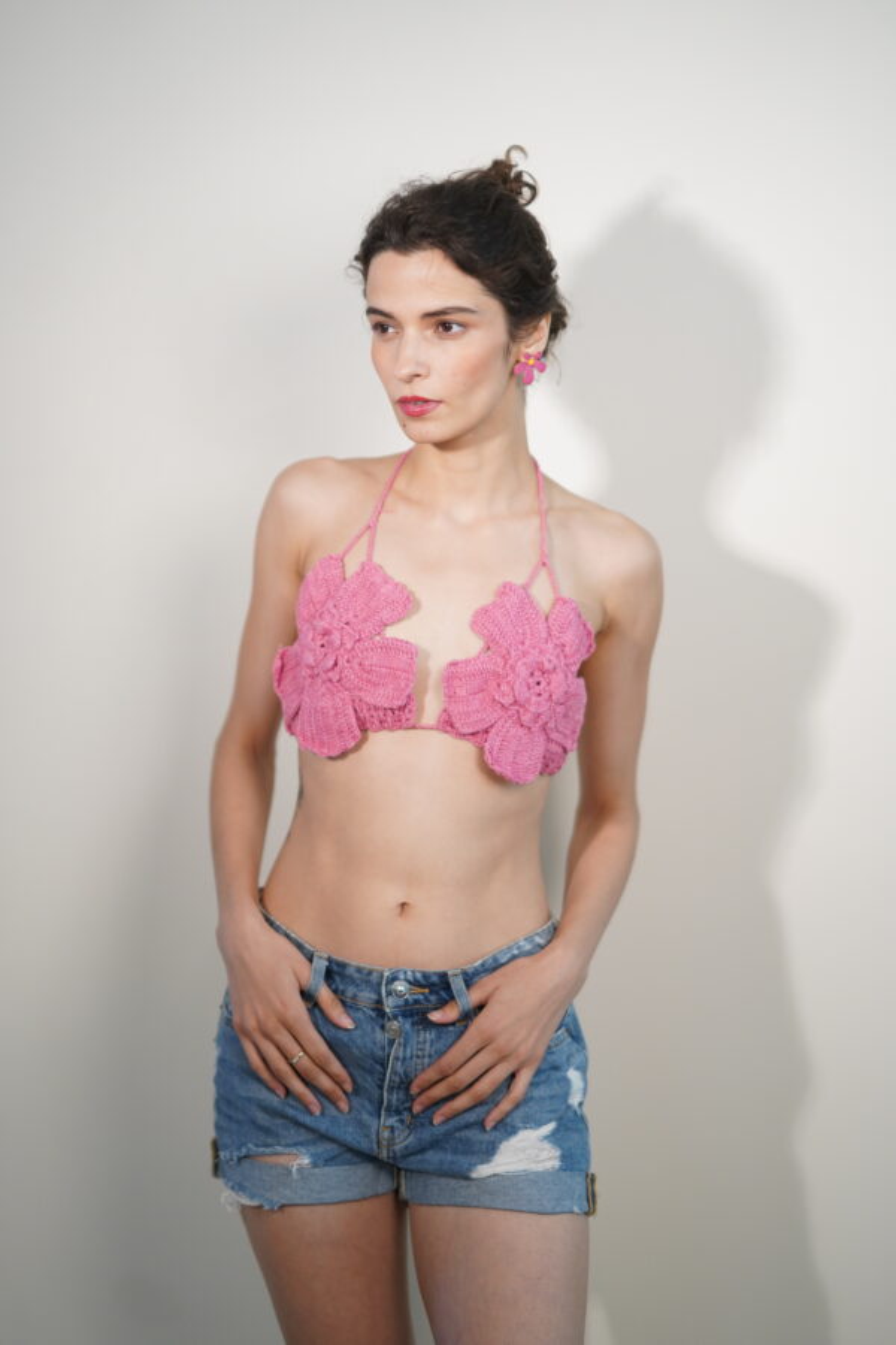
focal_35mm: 85
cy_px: 672
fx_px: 3173
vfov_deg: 23.9
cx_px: 448
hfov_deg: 16.1
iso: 800
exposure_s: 1/1600
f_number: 1.4
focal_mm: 85
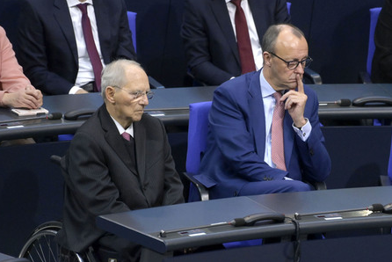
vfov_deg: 3.3
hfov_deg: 5.0
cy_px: 131
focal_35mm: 414
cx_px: 195
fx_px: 4511
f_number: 5.6
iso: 10000
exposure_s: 1/400
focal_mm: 410
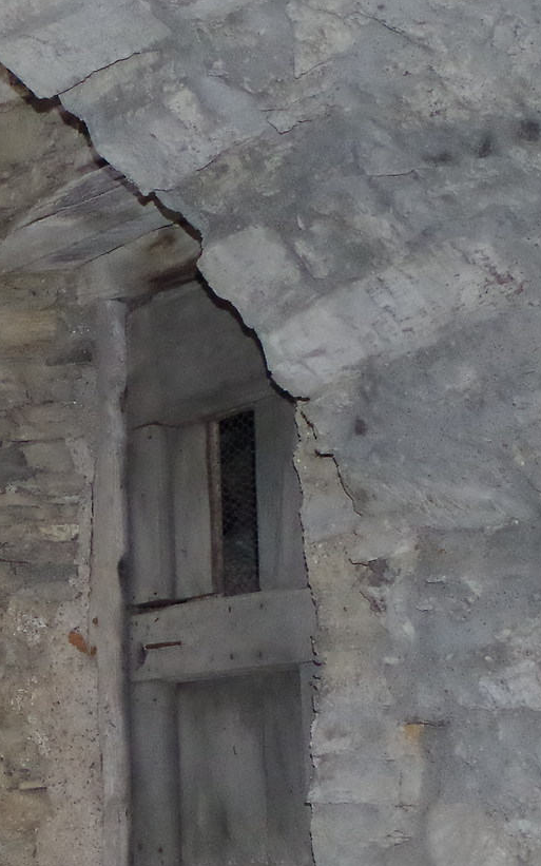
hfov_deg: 11.7
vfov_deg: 19.3
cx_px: -281
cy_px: 638
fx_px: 2525
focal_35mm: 107
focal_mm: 24.38
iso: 3200
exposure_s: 1/180
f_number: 11
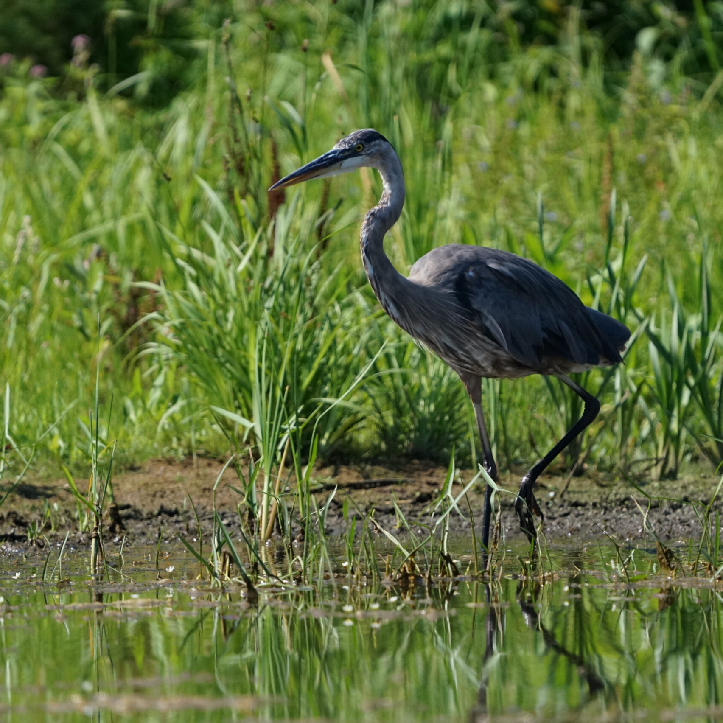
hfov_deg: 2.3
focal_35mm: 766
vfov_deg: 2.3
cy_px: 362
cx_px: 368
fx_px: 18101
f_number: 6.3
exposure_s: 1/2000
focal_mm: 600
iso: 2000
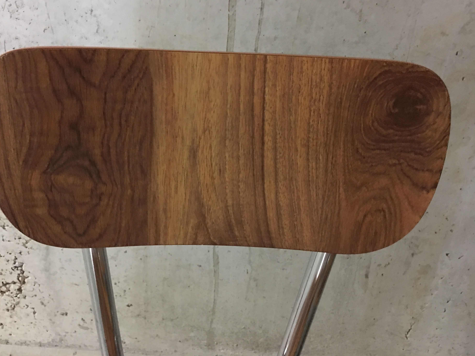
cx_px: 213
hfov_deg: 56.7
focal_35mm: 32
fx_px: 439
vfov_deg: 44.1
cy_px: 160
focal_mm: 4.15
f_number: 2.2
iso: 125
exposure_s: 1/4
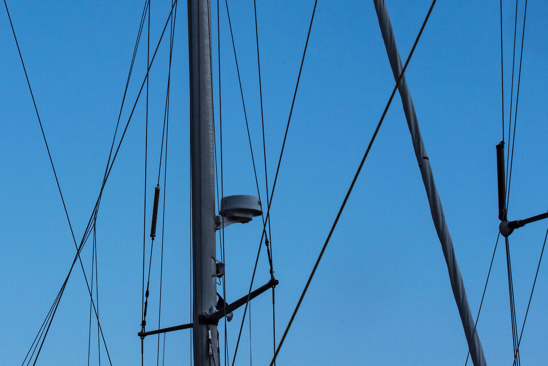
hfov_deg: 13.0
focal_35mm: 157
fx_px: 2391
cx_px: 124
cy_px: 49
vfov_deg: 8.7
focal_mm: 82
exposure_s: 1/100
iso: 250
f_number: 29
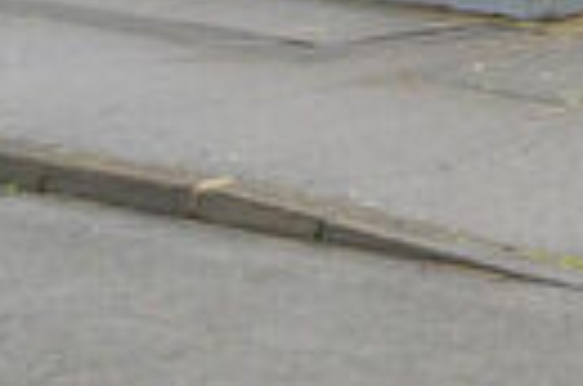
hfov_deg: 12.2
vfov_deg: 9.4
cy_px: -325
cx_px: 1345
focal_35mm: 138
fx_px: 2225
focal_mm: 25.5
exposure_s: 1/200
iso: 3200
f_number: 10
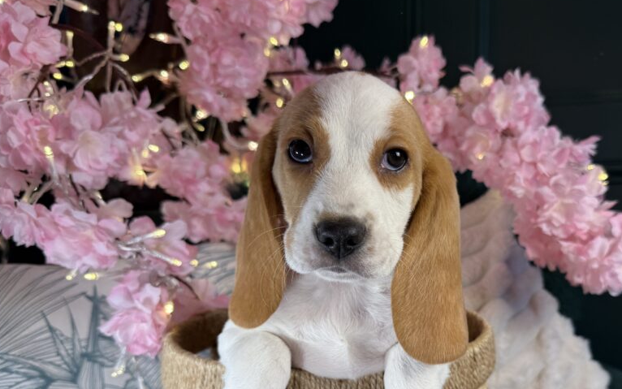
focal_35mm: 34
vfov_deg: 36.7
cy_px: 274
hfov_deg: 56.0
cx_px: 391
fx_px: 576
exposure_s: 1/120
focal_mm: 6.76
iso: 64
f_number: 1.78
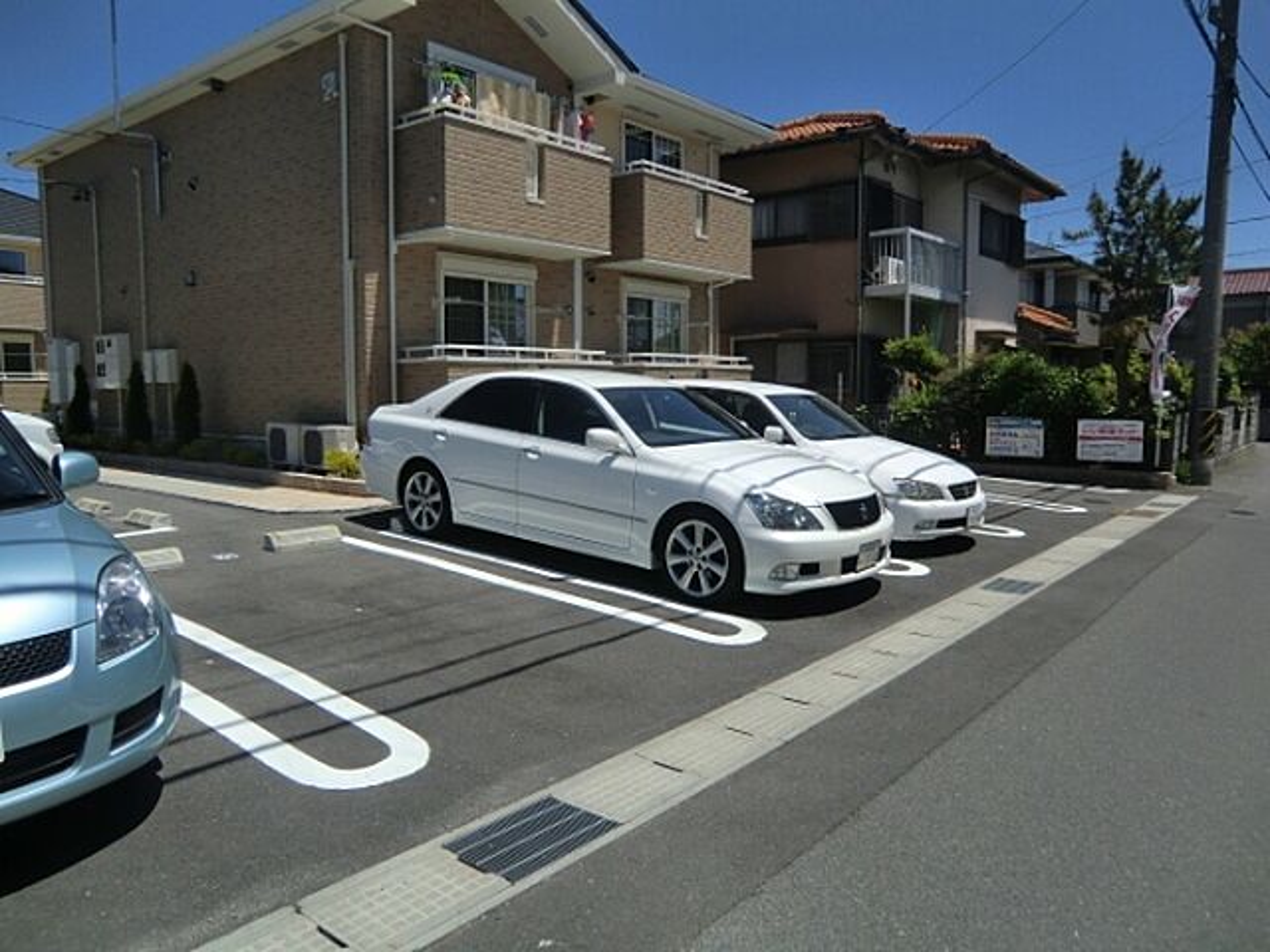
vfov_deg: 56.8
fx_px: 881
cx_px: 635
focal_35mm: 24
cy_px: 476
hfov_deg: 71.6
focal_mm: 4.3
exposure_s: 1/320
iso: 64
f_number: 7.5
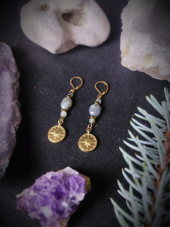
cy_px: 114
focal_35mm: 23
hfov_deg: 58.9
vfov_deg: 73.9
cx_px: 85
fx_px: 151
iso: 200
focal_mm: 6.19
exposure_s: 1/50
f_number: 1.65
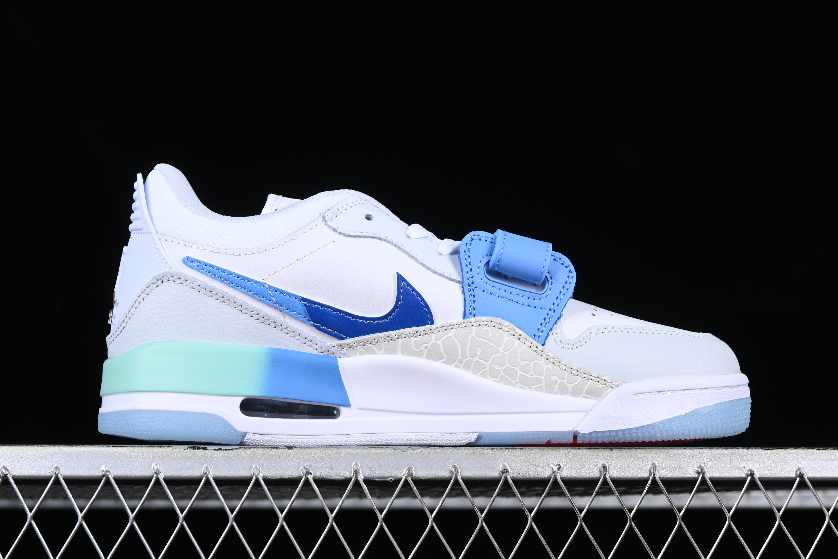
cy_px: 280
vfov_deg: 18.2
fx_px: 1746
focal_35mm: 75
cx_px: 419
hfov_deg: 27.0
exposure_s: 1/125
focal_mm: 50
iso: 160
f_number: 8
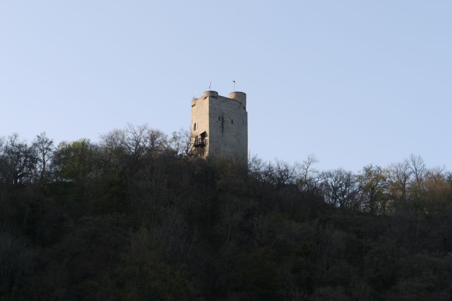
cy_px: 146
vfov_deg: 14.5
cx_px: 226
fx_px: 1180
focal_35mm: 94
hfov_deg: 21.7
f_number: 9
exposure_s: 1/80
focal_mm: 45
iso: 100
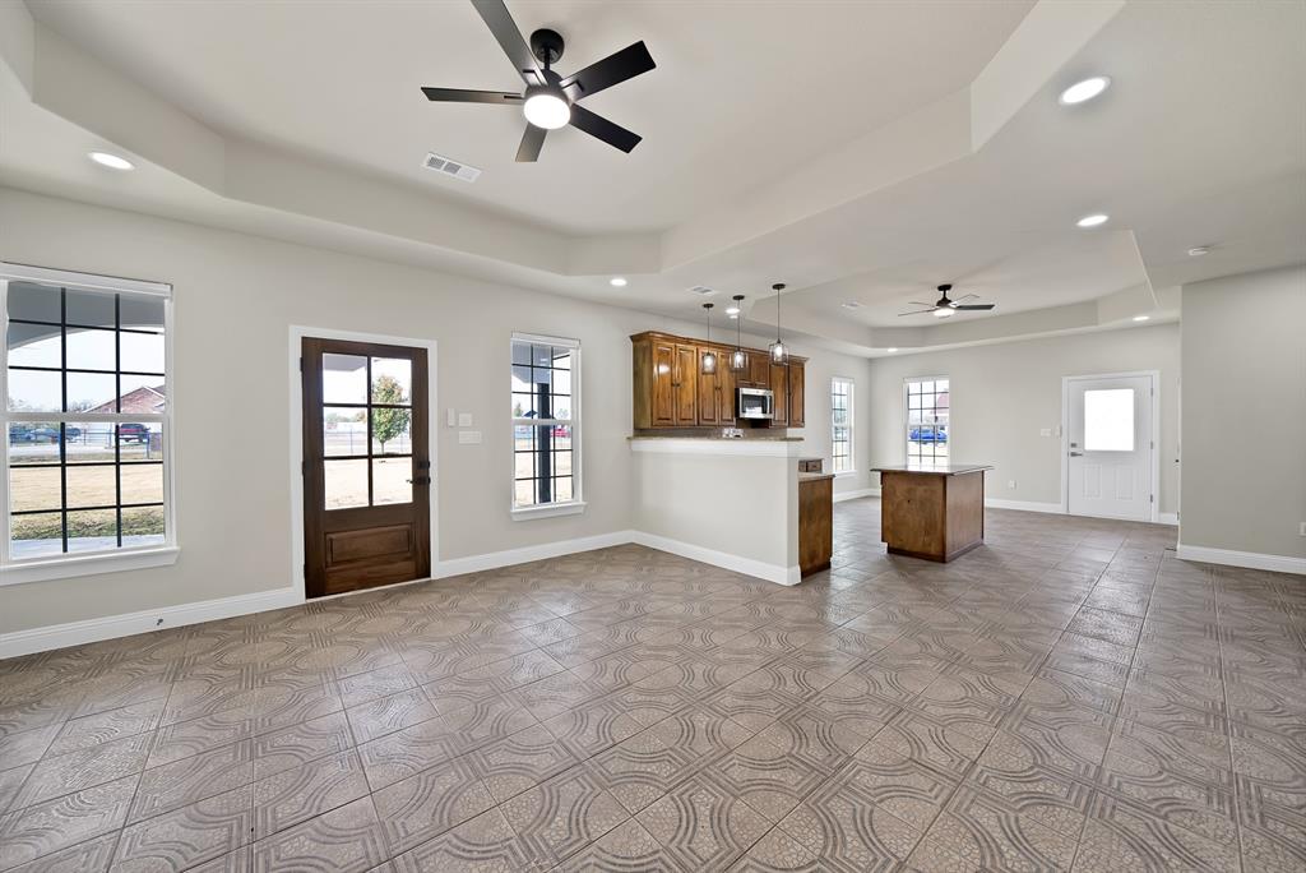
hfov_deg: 112.6
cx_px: 653
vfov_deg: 90.1
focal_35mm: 12
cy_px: 436
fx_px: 436
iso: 640
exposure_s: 1/40
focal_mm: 12
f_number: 4
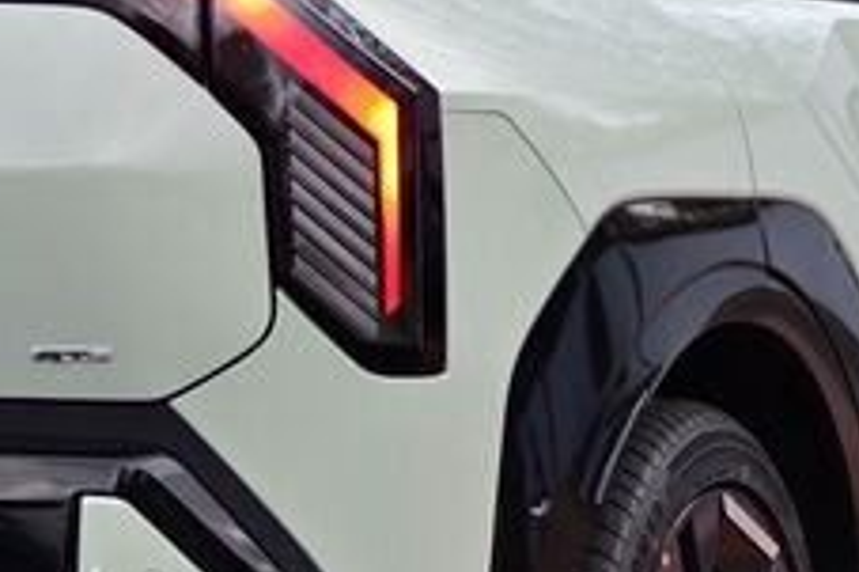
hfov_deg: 7.5
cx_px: 110
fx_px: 6533
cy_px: 428
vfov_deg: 5.0
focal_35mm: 274
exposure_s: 1/1000
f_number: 2
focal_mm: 50
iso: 400
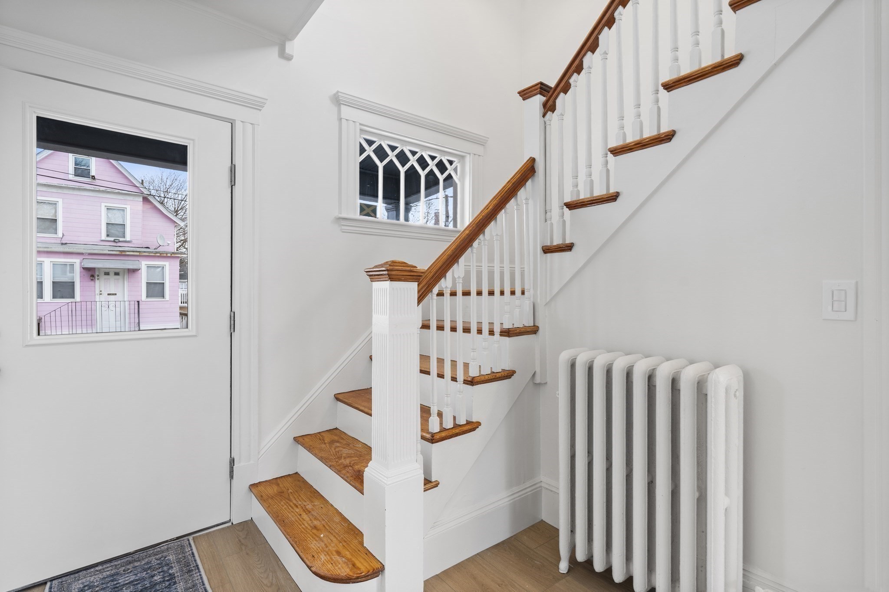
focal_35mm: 18
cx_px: 444
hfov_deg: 91.6
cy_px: 296
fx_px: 432
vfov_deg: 68.9
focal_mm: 17.5
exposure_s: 1/3
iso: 320
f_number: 7.1
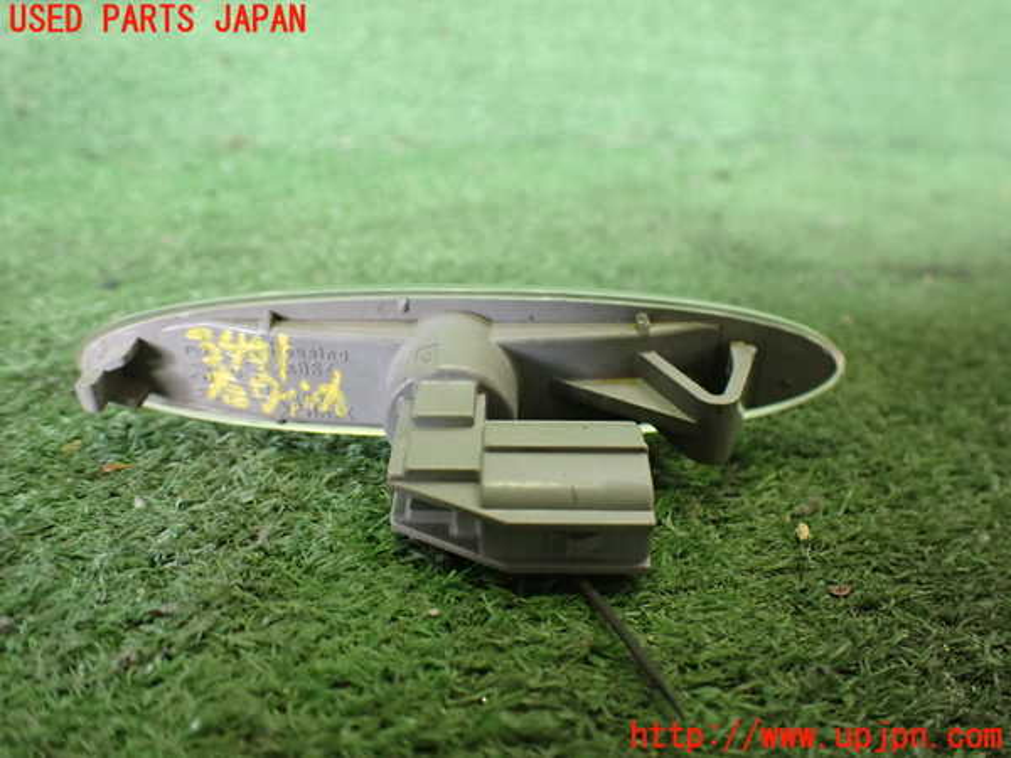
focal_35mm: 30
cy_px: 379
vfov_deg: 46.8
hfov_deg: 60.0
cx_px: 506
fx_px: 876
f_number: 2.3
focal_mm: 5.4
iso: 800
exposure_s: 1/60
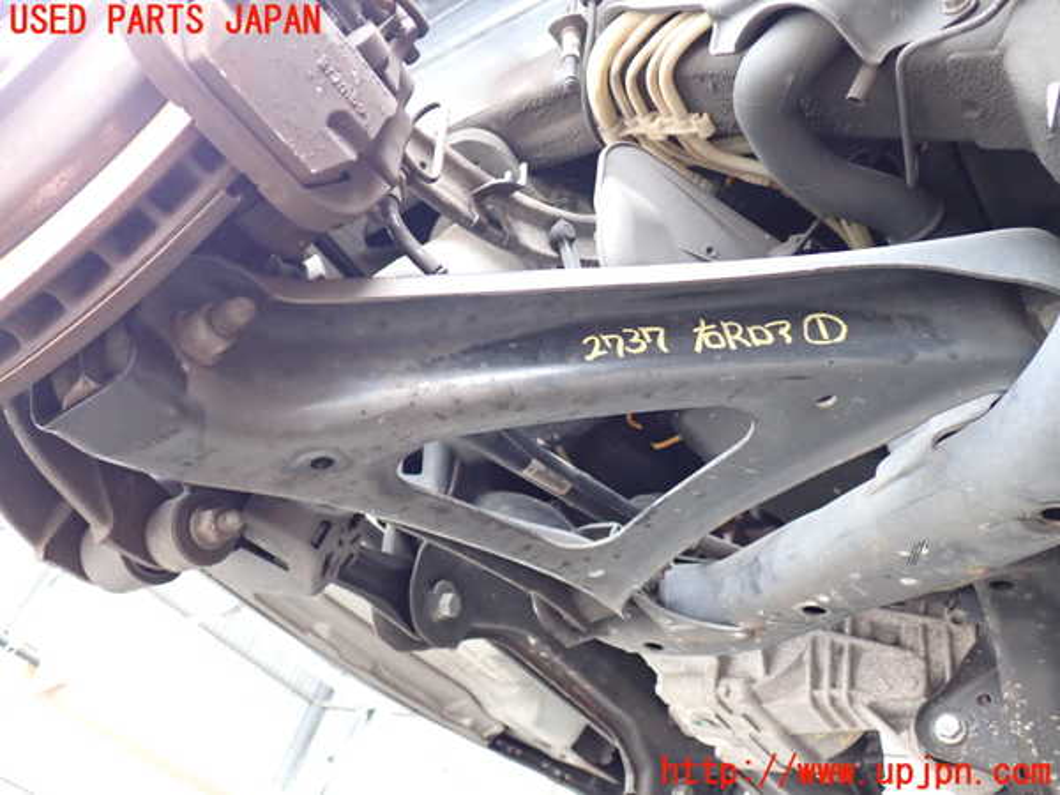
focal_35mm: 32
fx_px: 980
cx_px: 530
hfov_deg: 56.8
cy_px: 398
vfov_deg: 44.2
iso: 800
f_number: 2.4
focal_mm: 5.79
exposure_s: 1/30
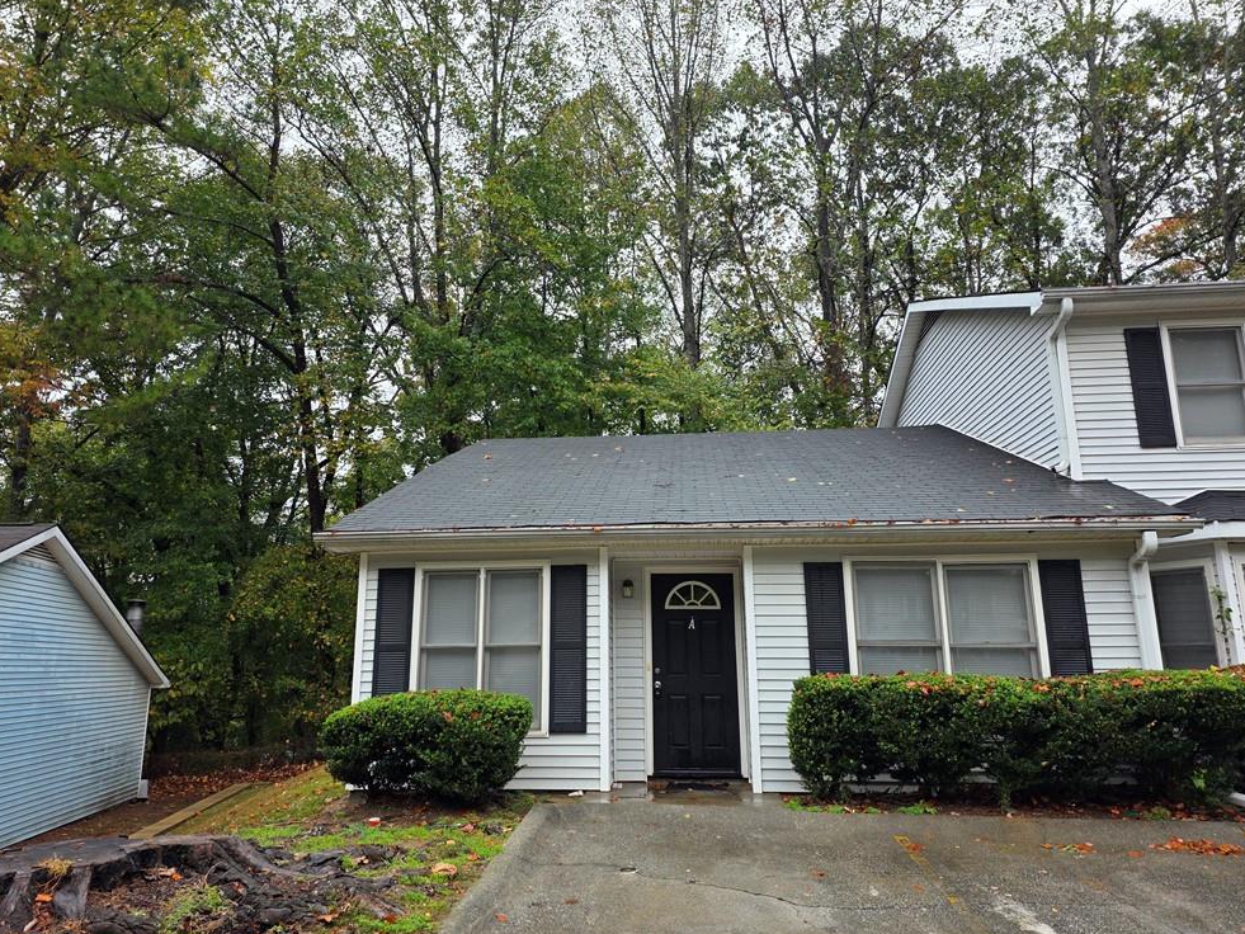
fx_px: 863
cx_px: 614
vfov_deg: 56.8
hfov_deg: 71.6
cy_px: 478
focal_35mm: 24
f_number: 1.7
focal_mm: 6.25
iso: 32
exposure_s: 1/359
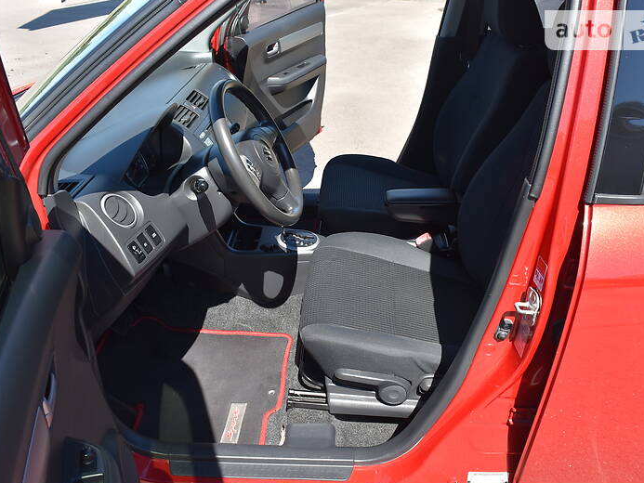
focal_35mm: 30
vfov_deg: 46.8
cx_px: 321
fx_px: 558
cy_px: 248
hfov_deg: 60.0
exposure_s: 1/200
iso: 200
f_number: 6.3
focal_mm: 18
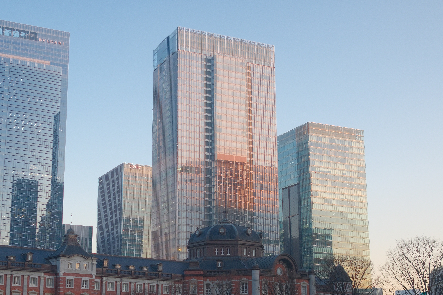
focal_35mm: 54
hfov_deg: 36.5
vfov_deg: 24.9
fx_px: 664
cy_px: 200
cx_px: 149
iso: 400
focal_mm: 23
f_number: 3.2
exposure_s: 1/250
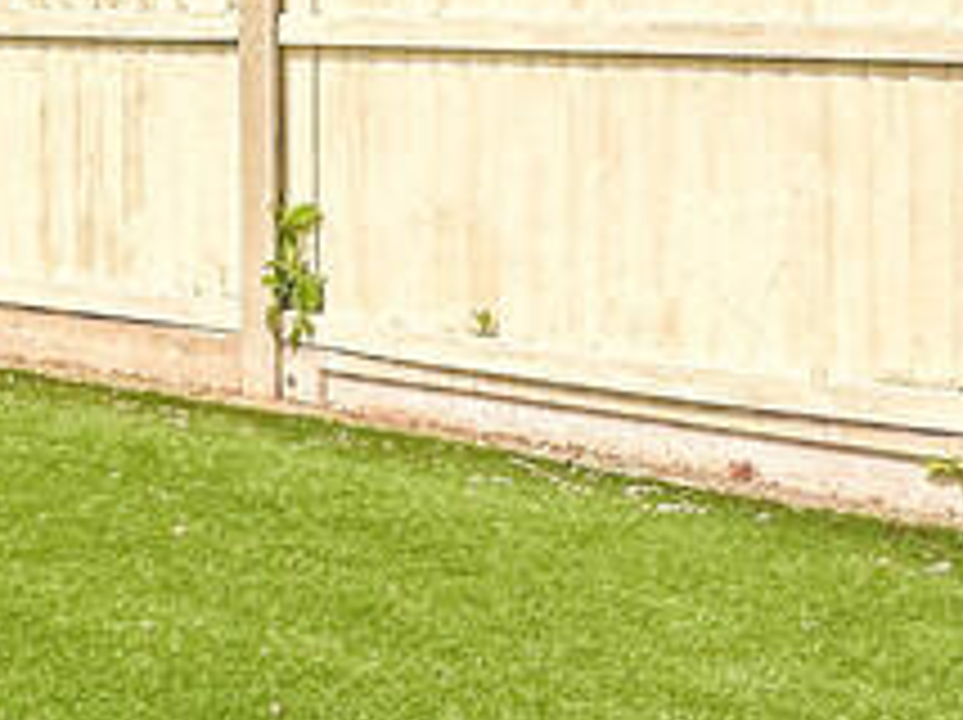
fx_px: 1862
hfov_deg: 28.6
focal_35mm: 67
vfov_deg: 21.6
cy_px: 153
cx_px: 261
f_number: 2.2
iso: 50
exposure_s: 1/2500
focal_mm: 2.22
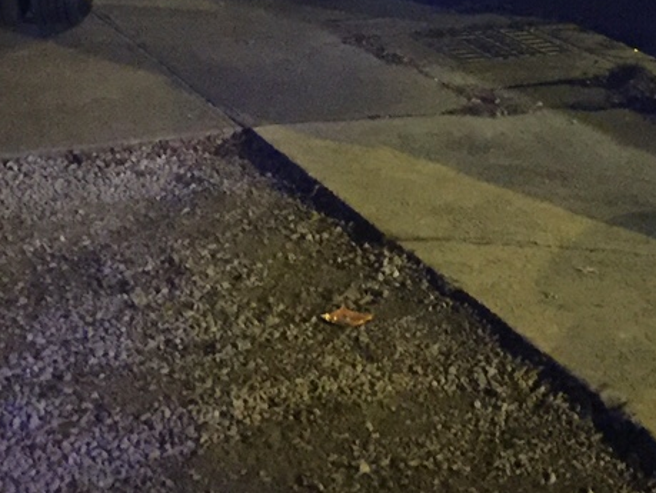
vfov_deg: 14.0
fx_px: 1953
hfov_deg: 18.7
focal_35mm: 103
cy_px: -101
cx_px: 595
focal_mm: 4.15
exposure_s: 1/15
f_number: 2.2
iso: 400
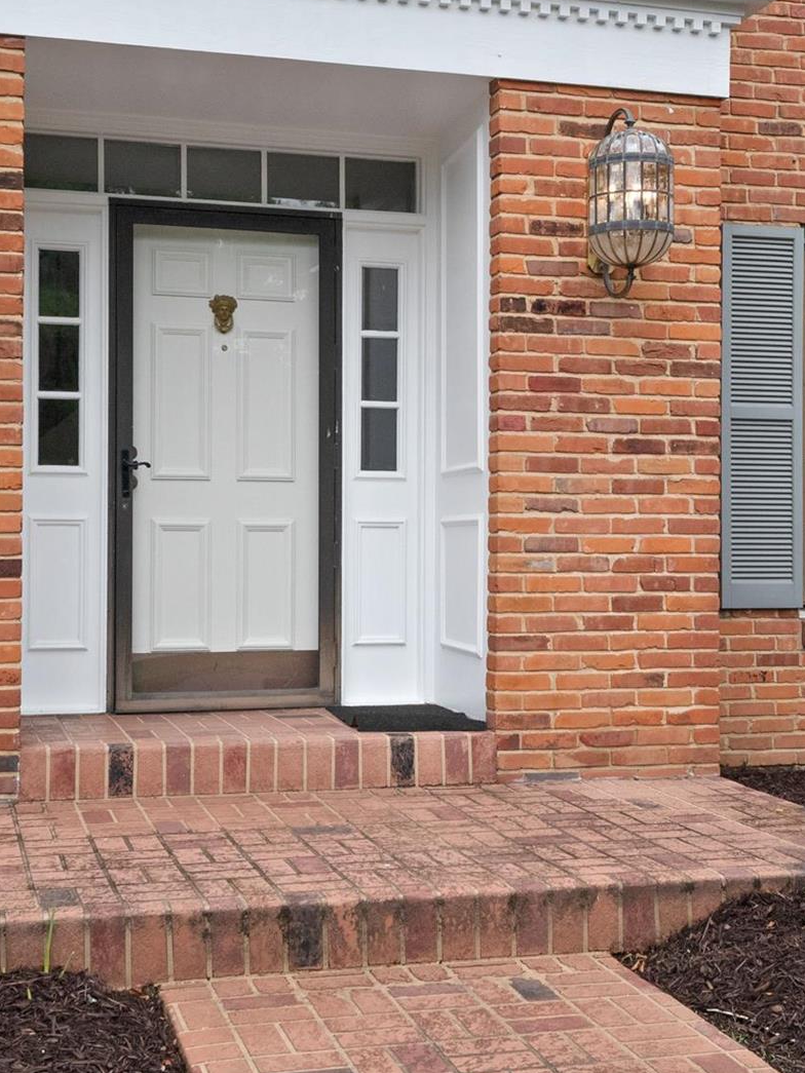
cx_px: 408
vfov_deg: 36.2
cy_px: 531
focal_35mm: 53
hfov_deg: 27.5
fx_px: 1643
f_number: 7.1
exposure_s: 1/800
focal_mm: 18
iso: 400
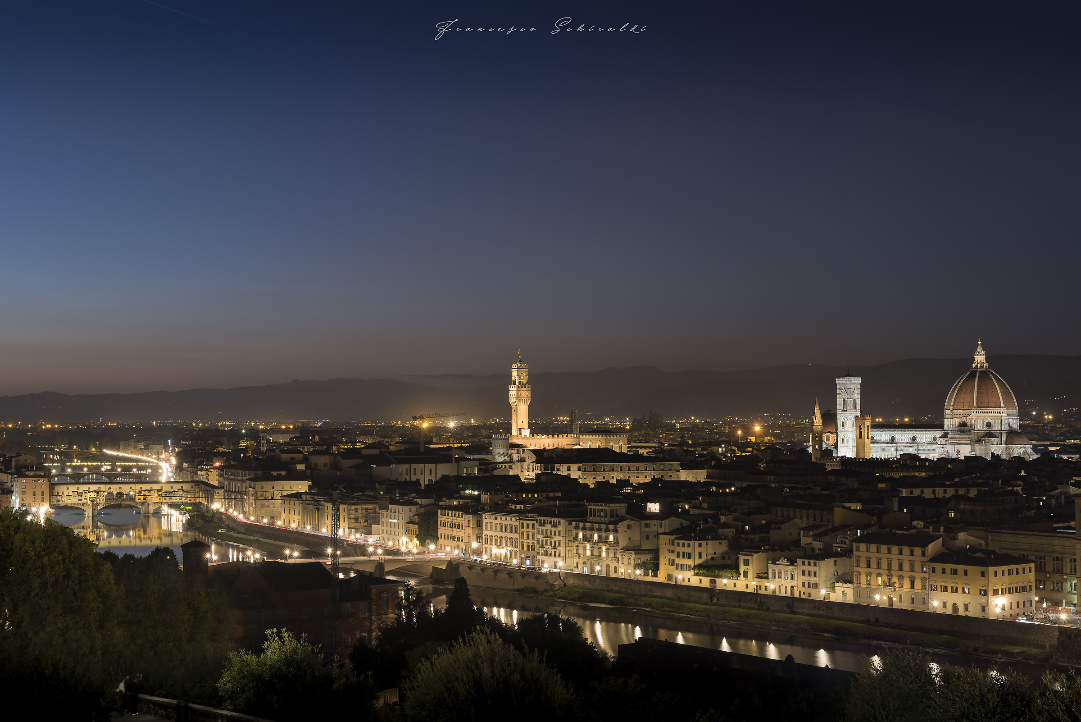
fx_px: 1382
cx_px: 540
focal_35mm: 46
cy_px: 361
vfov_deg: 29.3
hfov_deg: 42.7
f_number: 7.1
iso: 100
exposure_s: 13
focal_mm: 46
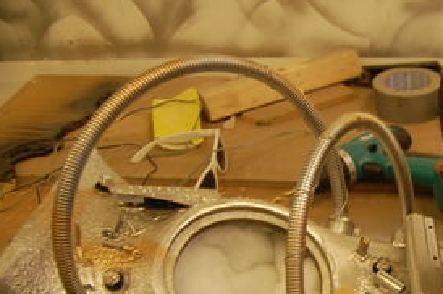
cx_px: 496
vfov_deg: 20.7
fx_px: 774
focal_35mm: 63
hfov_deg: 28.7
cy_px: 307
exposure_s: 1/30
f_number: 3.5
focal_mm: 18
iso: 720
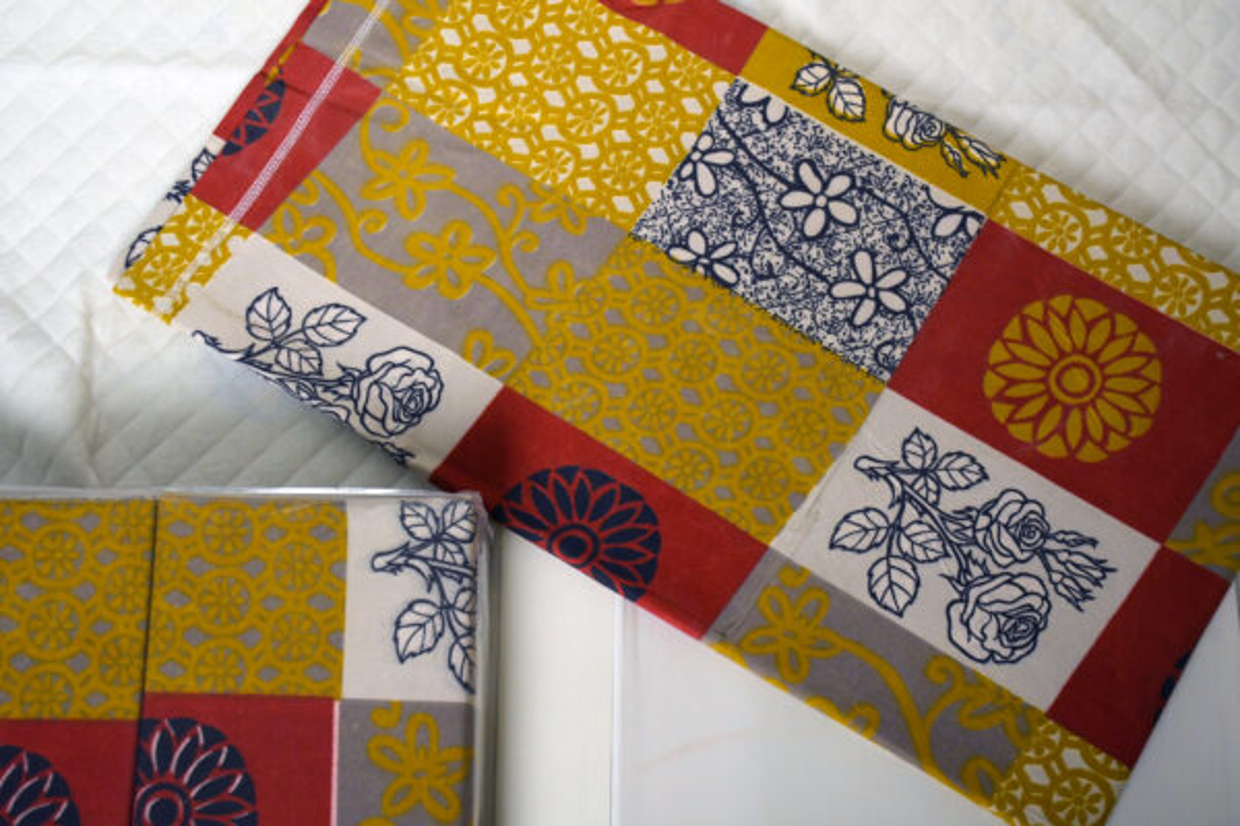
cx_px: 620
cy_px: 413
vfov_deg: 26.0
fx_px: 1791
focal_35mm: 52
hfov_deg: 38.2
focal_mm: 35
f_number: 5.6
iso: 1600
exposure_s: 1/200
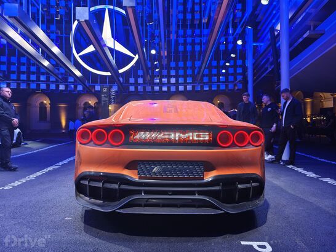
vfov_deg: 58.9
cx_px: 168
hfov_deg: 73.9
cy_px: 126
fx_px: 223
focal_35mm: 23
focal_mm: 8.72
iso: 400
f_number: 1.63
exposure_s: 1/54
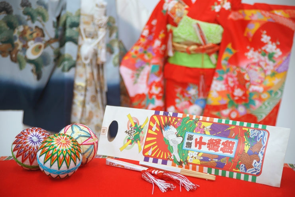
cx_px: 148
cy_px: 98
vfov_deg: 18.2
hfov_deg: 27.0
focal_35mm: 75
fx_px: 614
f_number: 4.5
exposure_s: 1/6
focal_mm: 75
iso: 100
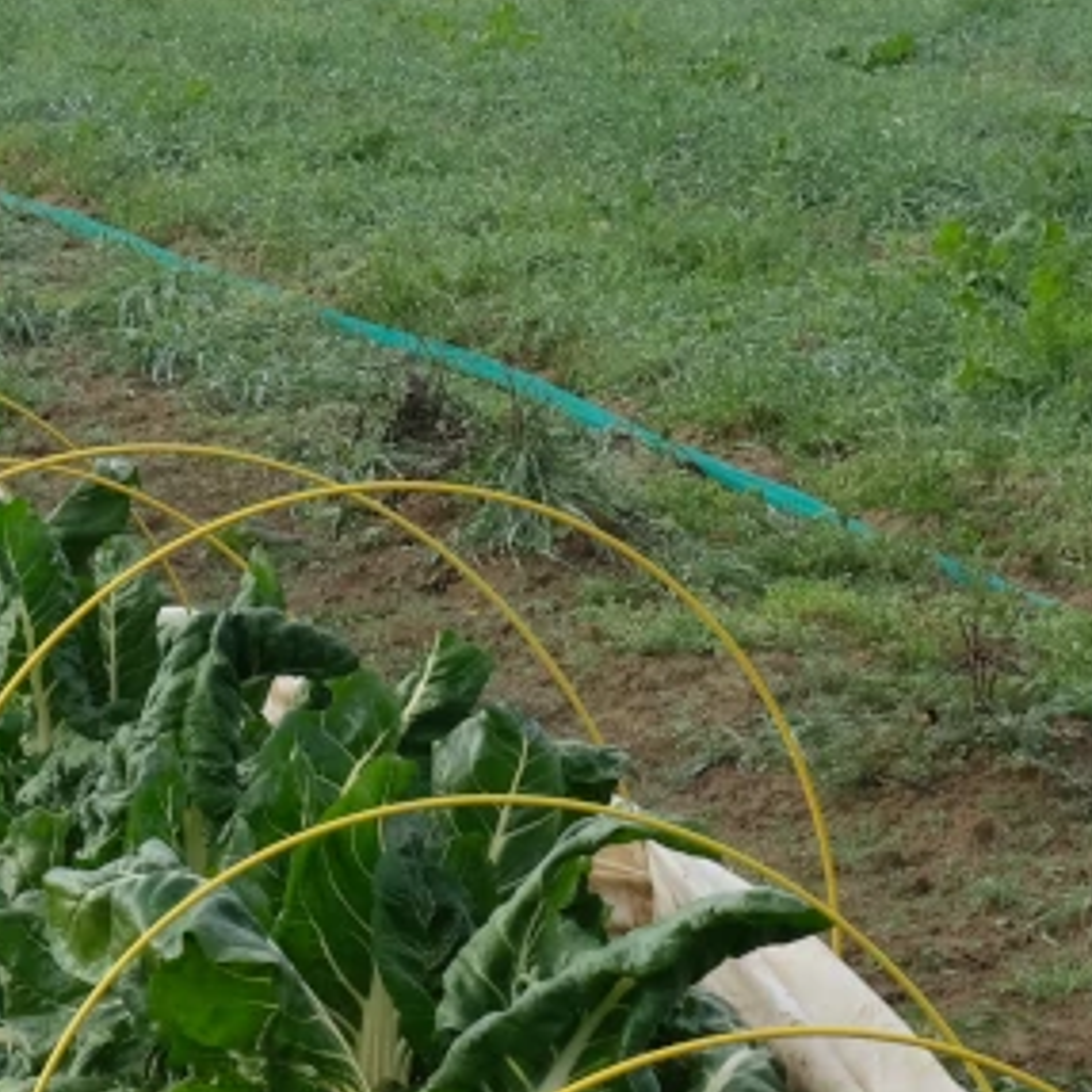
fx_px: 6246
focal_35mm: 175
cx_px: 65
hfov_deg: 9.9
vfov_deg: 9.9
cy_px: 958
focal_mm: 32.9
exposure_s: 1/250
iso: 640
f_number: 10
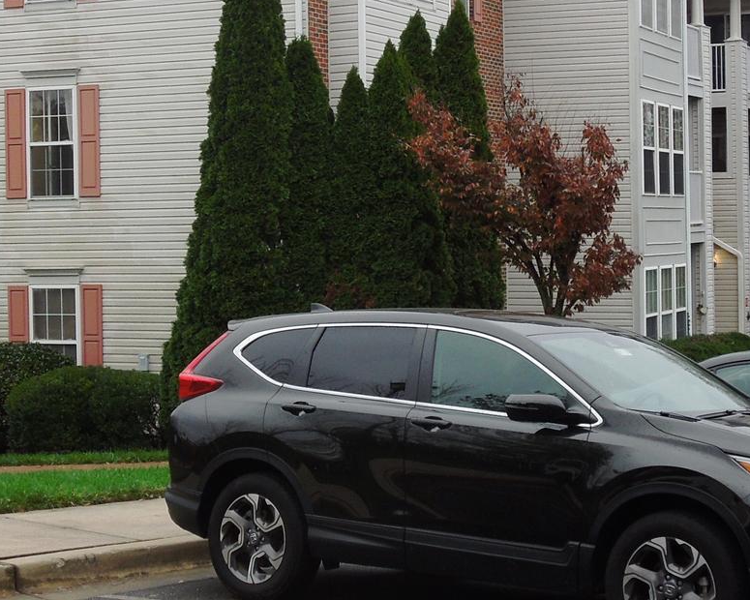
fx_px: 1776
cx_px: 381
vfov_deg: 19.1
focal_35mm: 80
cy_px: 214
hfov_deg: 23.8
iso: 100
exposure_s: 1/50
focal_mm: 5.6
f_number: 3.6
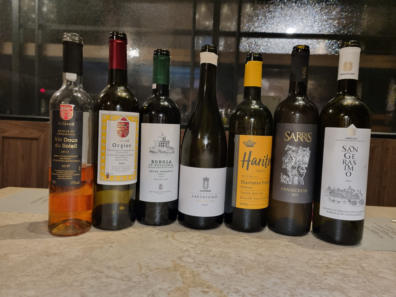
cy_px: 148
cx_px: 198
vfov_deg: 53.1
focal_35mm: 26
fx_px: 297
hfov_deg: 67.3
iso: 640
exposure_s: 1/50
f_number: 1.8
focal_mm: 5.4
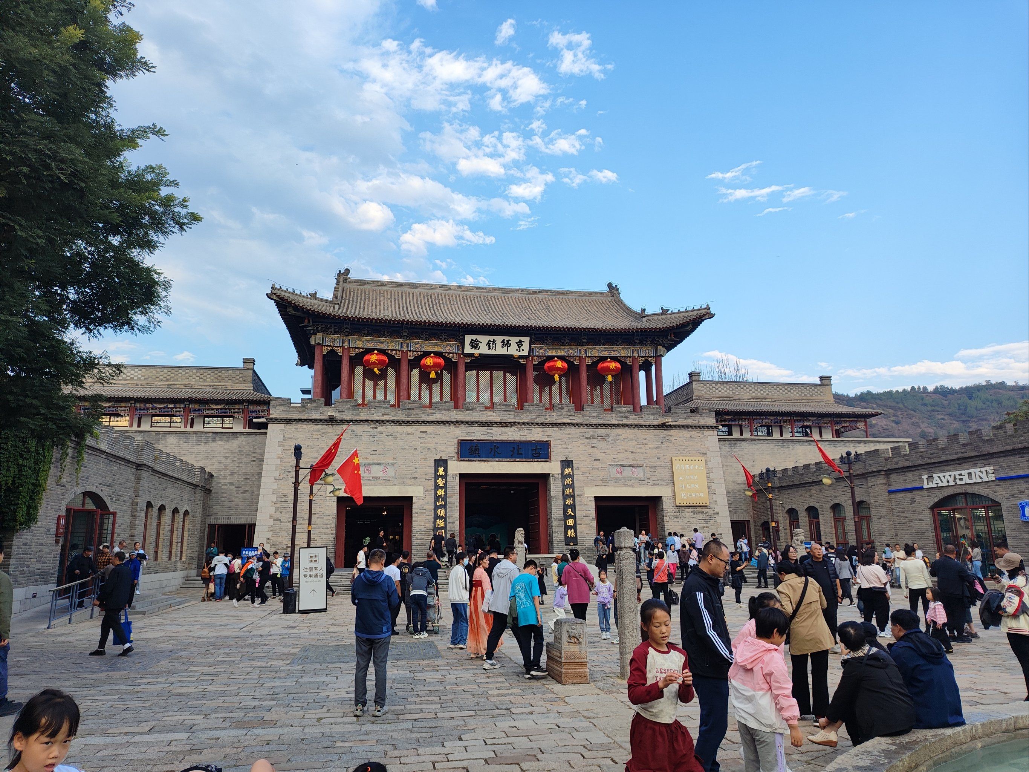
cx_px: 514
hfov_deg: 71.6
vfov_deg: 56.8
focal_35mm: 24
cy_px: 386
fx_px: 713
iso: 50
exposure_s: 1/250
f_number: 1.65
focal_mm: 5.26
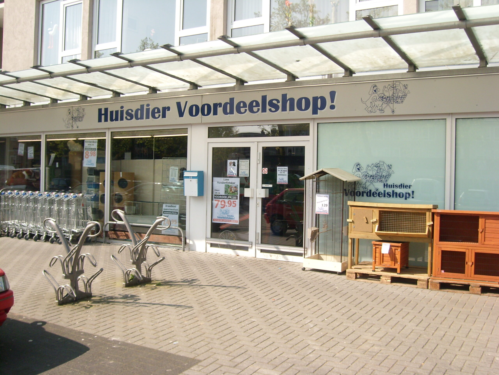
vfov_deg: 40.7
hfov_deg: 52.6
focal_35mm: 35
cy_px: 188
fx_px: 505
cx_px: 250
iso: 50
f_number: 7.1
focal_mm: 5.8
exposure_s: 1/209
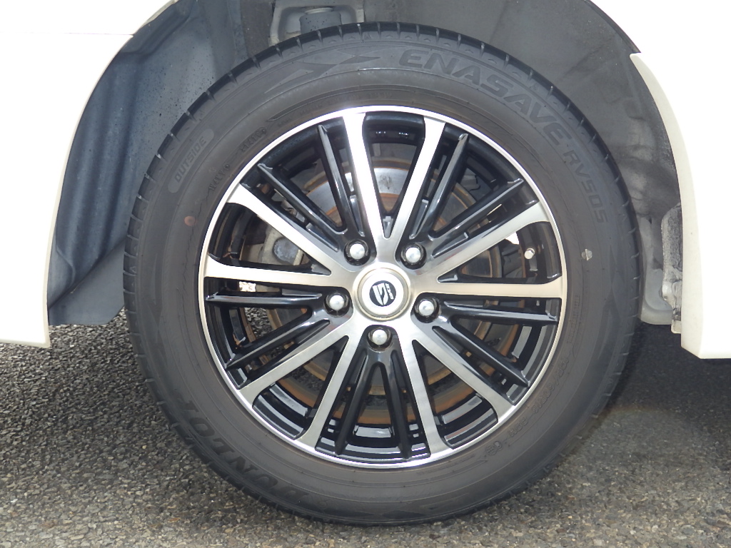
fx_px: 887
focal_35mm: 42
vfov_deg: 34.3
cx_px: 366
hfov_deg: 44.8
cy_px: 274
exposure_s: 1/125
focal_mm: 7.5
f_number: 4.2
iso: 125
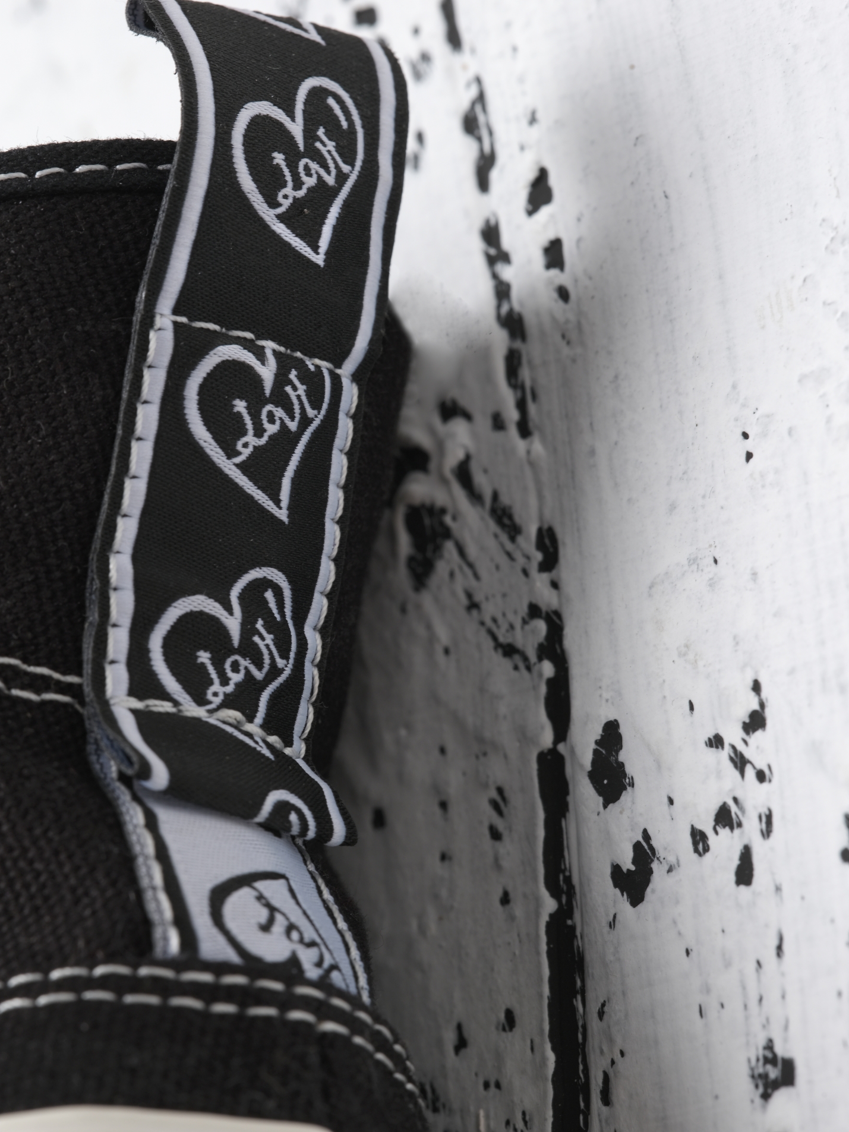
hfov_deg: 11.1
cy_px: 570
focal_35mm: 133
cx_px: 282
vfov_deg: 14.8
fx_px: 4349
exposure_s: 1/100
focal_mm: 120
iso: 160
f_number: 14
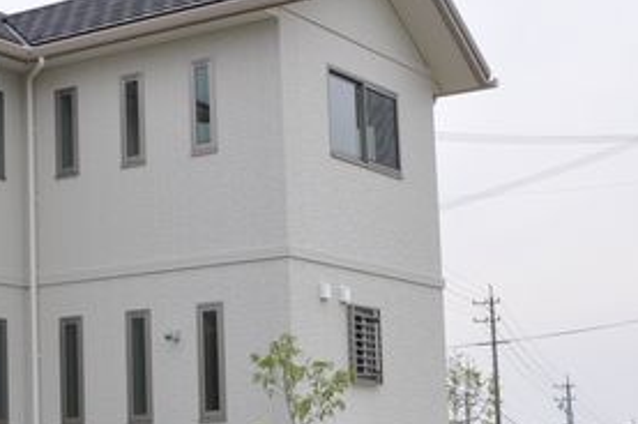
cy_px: 301
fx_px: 1381
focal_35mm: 78
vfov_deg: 17.4
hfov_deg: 24.9
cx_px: 16
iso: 200
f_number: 8
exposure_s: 1/250
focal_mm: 24
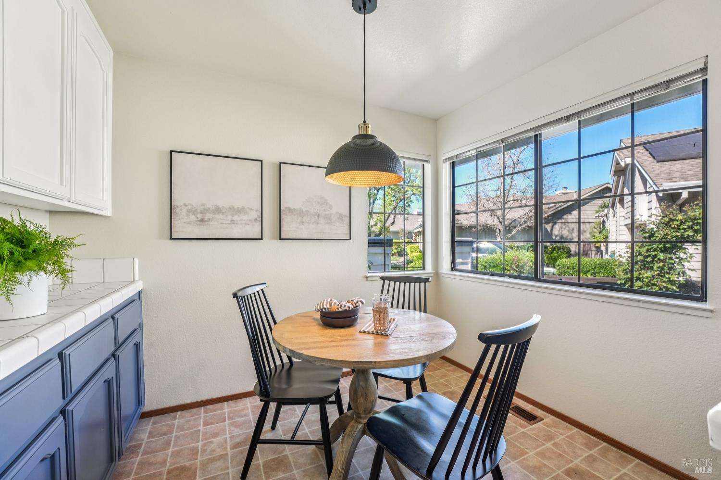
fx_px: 280
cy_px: 240
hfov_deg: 104.3
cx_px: 360
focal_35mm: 14
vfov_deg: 81.2
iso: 800
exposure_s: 1/40
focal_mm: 14
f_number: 8
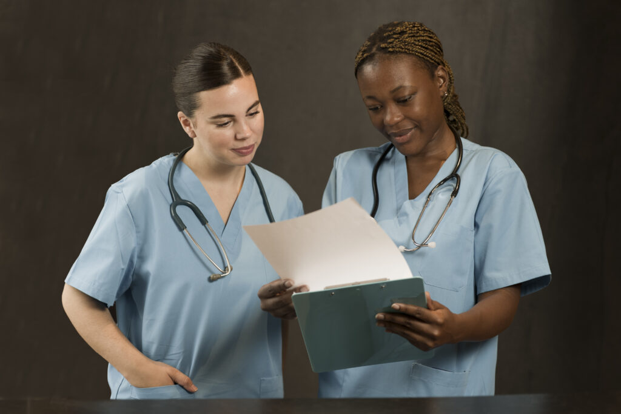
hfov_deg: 27.0
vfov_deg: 18.2
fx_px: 1294
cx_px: 310
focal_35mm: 75
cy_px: 207
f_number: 2.2
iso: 640
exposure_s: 1/200
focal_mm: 75
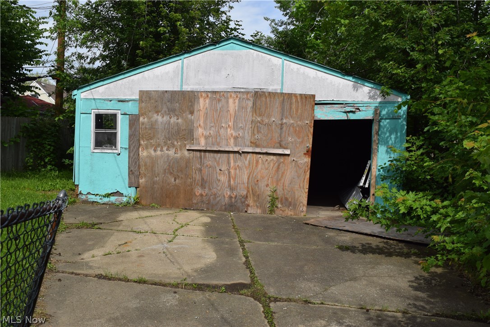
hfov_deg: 53.1
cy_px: 164
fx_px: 490
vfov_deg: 36.9
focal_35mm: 36
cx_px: 245
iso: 200
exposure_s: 1/400
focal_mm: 24
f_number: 10
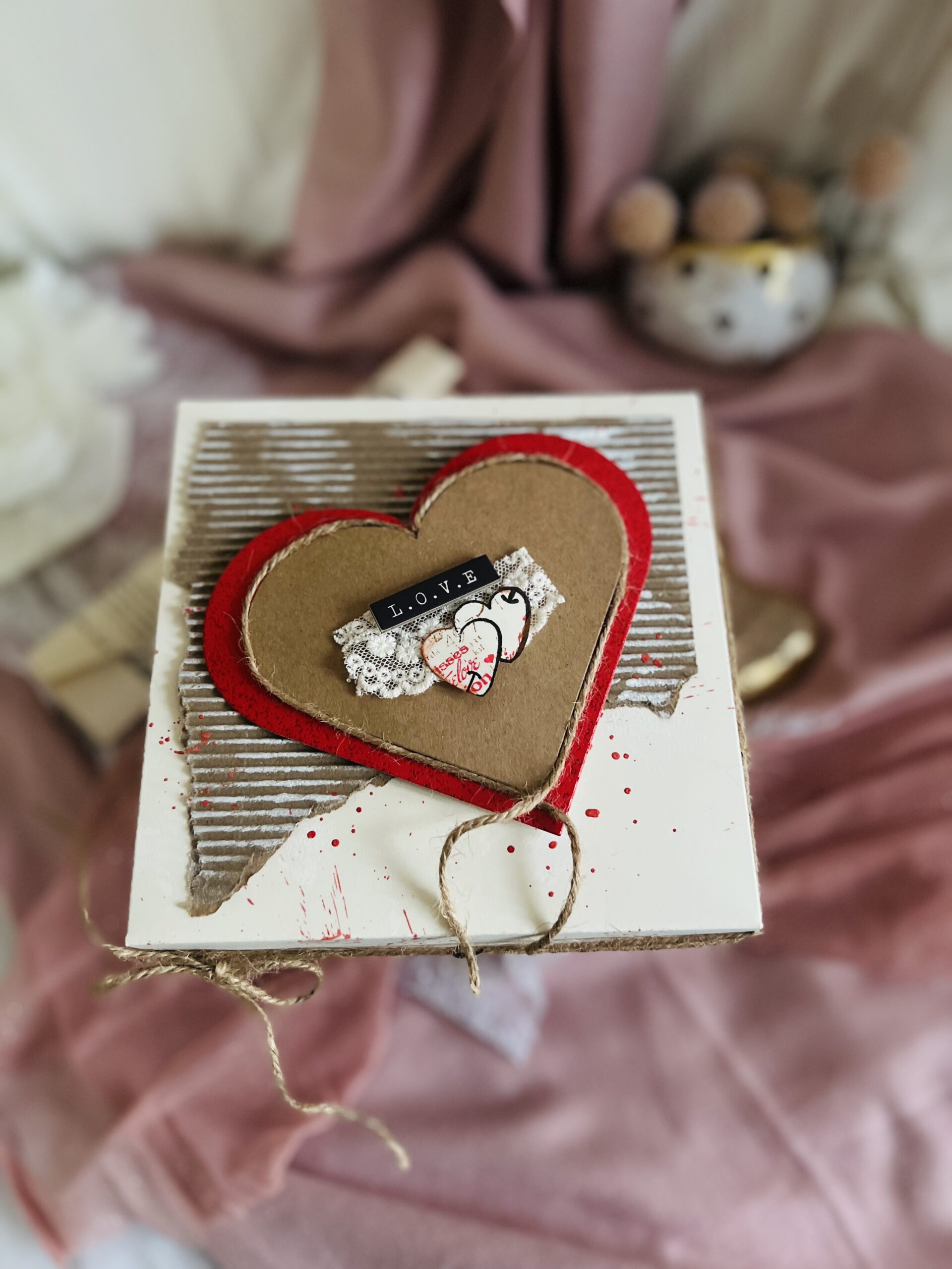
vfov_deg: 67.3
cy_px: 634
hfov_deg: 53.1
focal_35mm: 26
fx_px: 953
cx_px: 476
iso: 250
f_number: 1.5
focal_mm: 5.7
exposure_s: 1/50
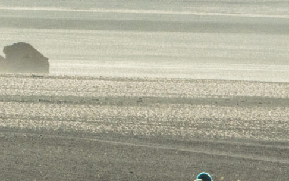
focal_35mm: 1074
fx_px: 8461
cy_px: 47
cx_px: -240
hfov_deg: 2.0
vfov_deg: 1.2
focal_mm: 200
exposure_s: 1/2000
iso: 2500
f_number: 16
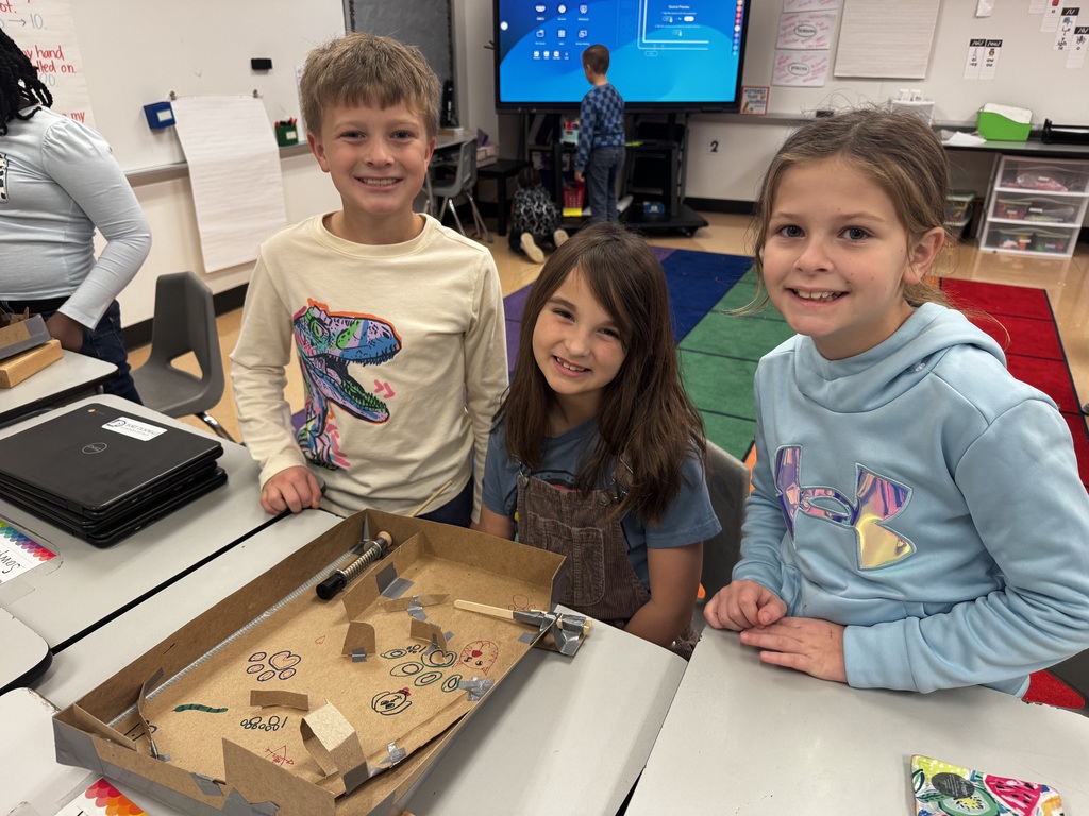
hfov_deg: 71.6
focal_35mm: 24
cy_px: 408
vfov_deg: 56.8
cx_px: 544
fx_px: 755
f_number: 1.78
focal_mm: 6.76
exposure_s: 1/60
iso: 125
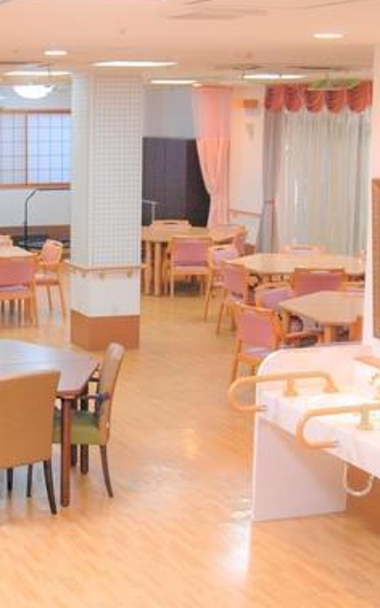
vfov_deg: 30.2
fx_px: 1125
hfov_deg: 18.7
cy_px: 314
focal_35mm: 68
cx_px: 18
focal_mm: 28
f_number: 4.5
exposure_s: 1/80
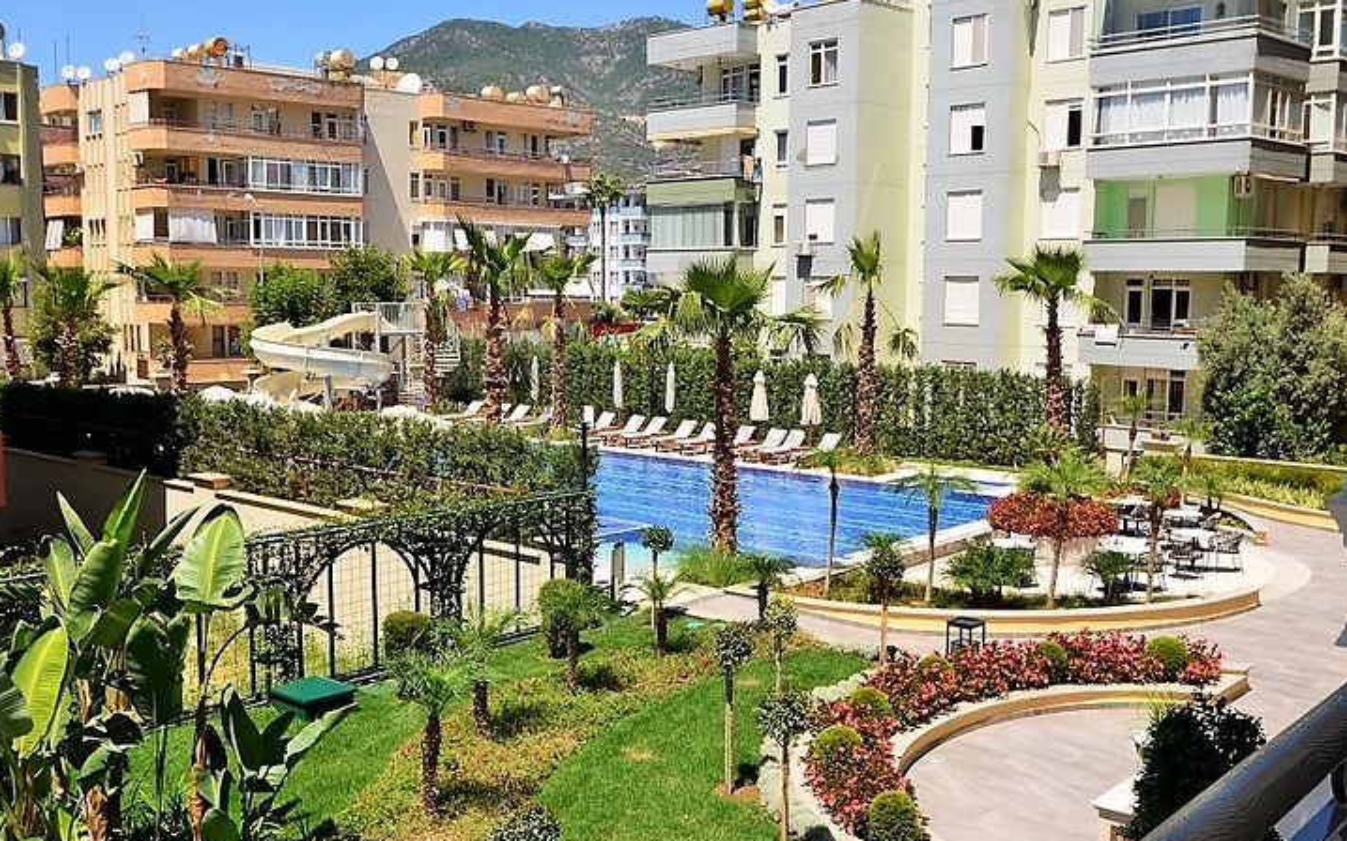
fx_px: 1358
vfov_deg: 34.4
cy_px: 419
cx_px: 668
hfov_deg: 52.8
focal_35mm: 37
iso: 100
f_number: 10
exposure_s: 1/200
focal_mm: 24
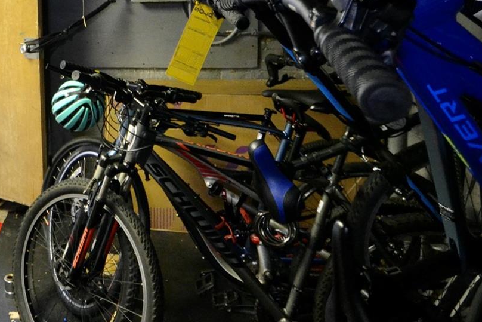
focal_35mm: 38
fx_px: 509
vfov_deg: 33.2
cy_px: 32
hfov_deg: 44.5
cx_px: 21
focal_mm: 10
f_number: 3.5
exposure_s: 1/60
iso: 2000
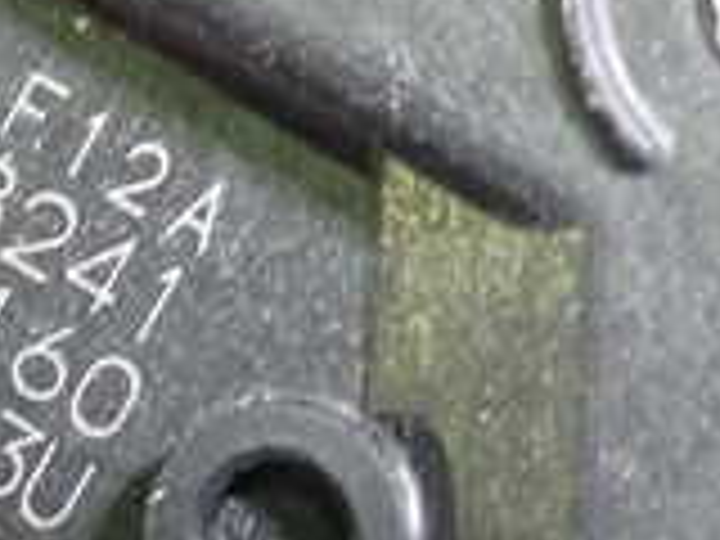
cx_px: -108
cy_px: 261
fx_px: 3432
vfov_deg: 9.0
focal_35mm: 165
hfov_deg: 11.8
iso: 800
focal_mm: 7.84
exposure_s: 1/20
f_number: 2.9
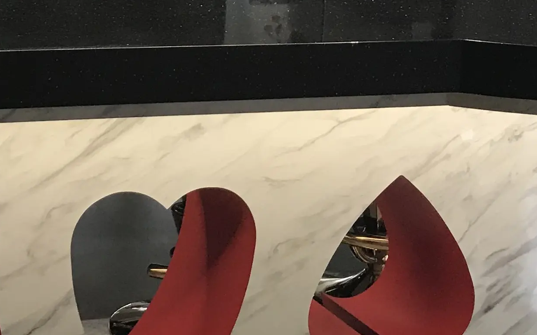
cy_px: -57
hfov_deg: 20.9
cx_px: 29
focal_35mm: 97
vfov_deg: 13.2
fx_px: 1419
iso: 32
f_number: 1.8
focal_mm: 3.99
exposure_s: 1/33
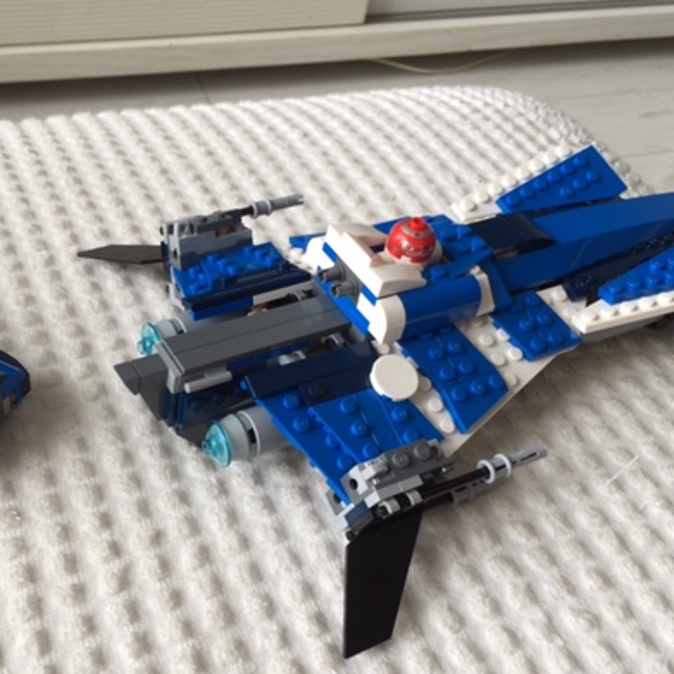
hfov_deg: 39.4
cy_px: 383
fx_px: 925
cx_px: 209
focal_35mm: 42
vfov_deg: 39.9
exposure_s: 1/60
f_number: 2.2
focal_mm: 4.15
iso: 32
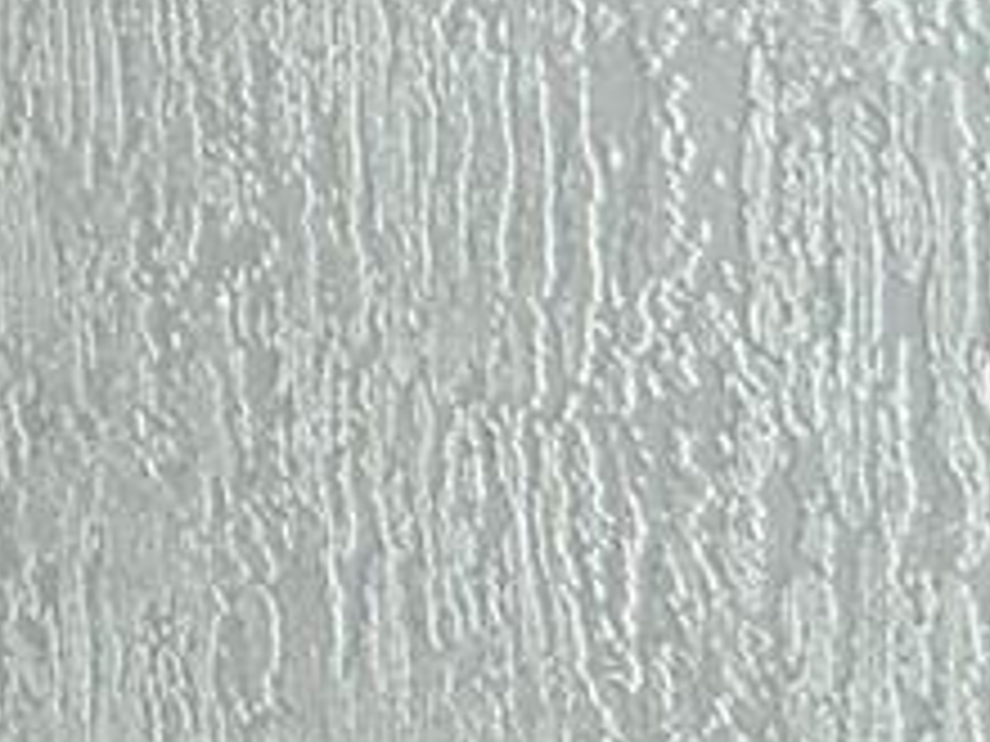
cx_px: -2430
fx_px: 2917
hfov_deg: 9.7
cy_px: -495
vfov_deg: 13.4
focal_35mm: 102
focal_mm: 2.22
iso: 64
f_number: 2.2
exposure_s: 1/99
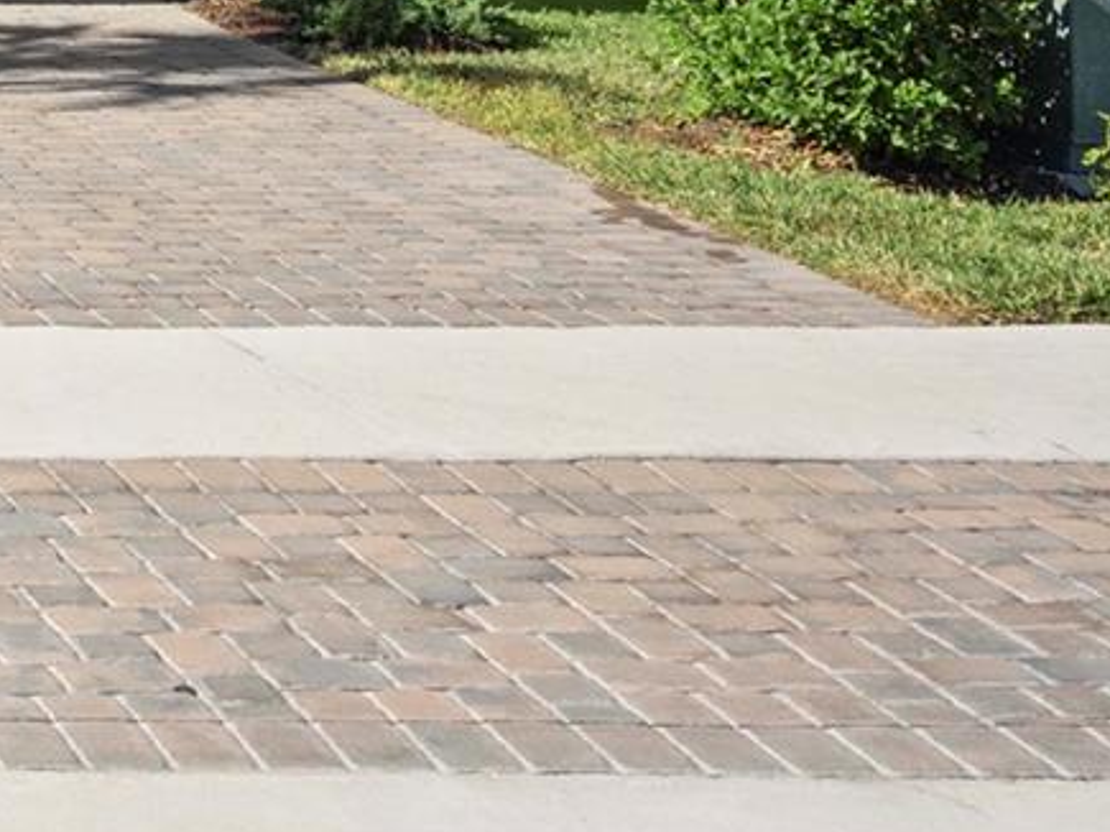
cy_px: -350
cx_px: -883
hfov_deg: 15.8
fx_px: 3398
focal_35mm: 106
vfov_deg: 13.3
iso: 160
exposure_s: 1/250
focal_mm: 30
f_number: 9
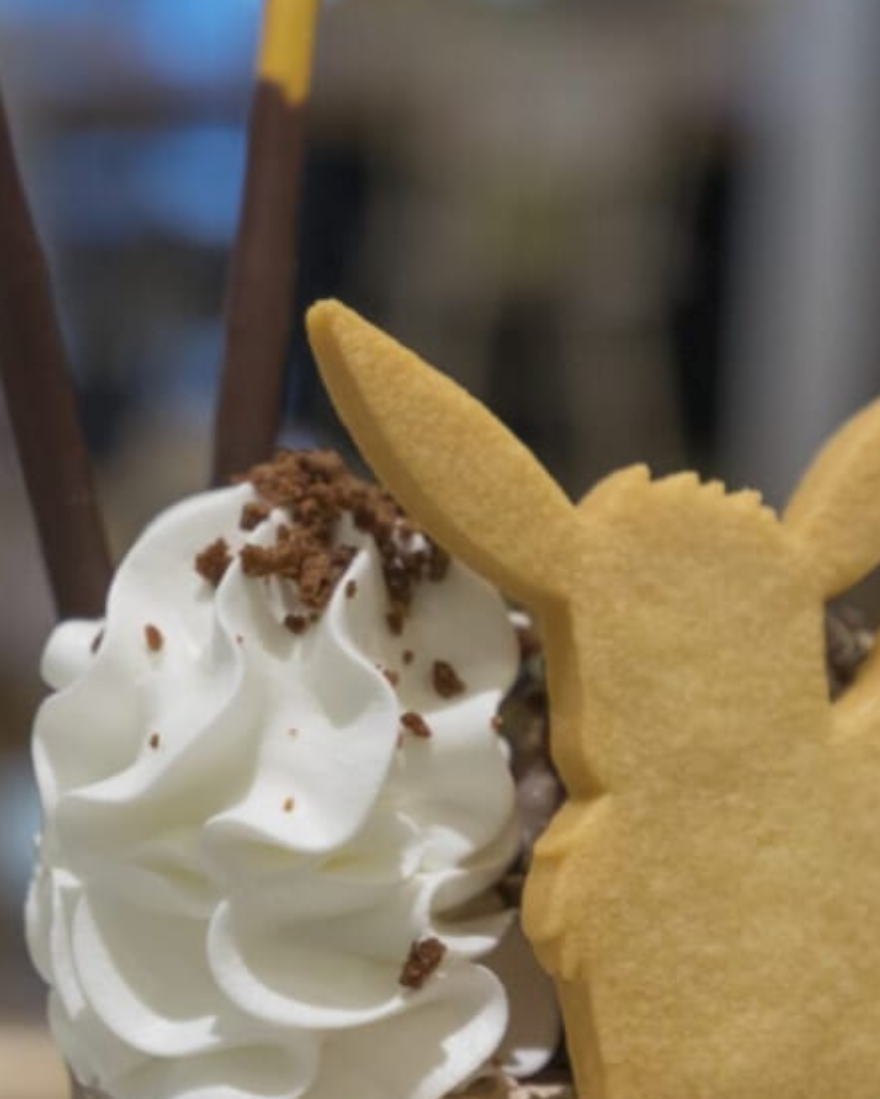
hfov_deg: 12.2
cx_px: 417
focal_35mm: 127
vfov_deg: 15.1
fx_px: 4132
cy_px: 458
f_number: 5.6
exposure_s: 1/160
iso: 800
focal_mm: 49
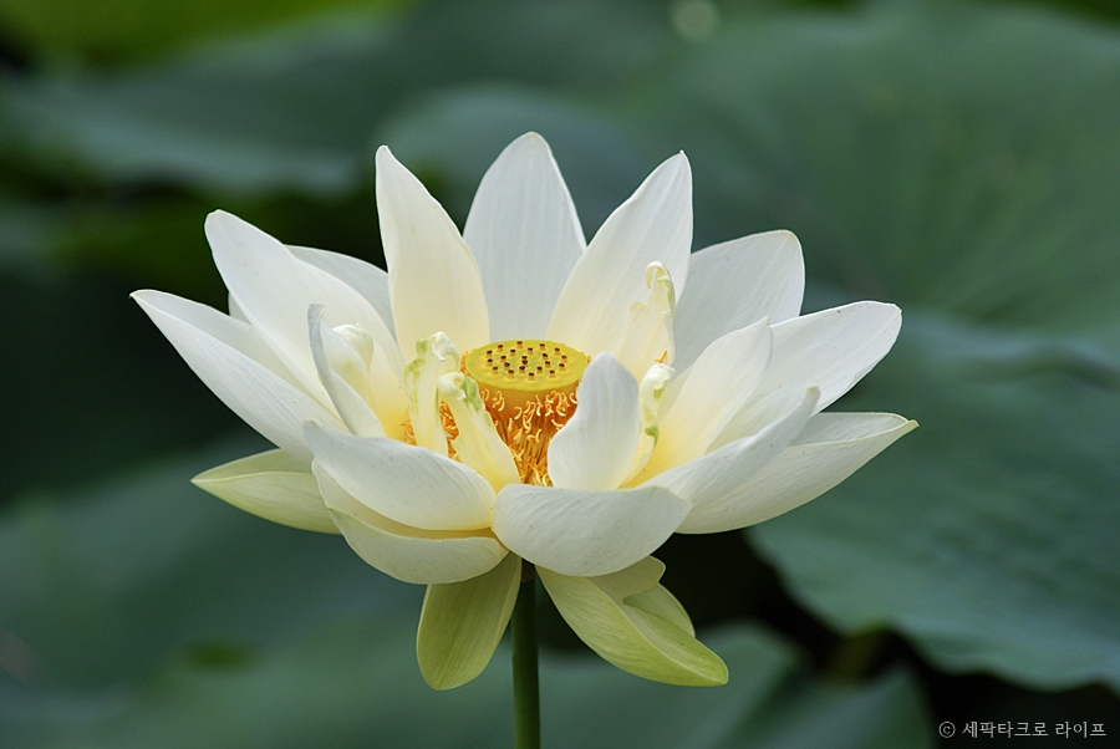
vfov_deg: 7.1
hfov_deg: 10.5
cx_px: 560
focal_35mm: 195
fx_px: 6072
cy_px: 374
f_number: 4.5
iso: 100
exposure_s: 1/200
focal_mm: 130
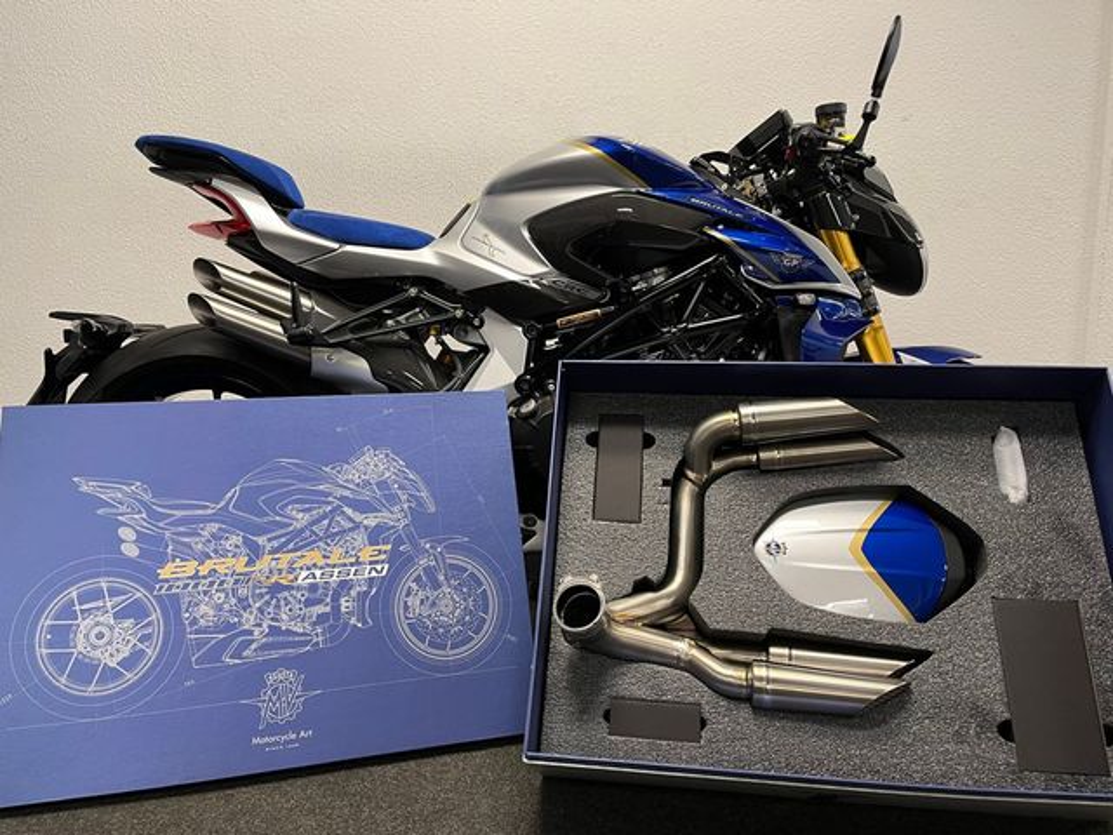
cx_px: 556
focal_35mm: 26
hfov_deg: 67.3
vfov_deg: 53.1
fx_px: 836
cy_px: 418
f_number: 1.6
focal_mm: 5.1
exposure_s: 1/50
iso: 100
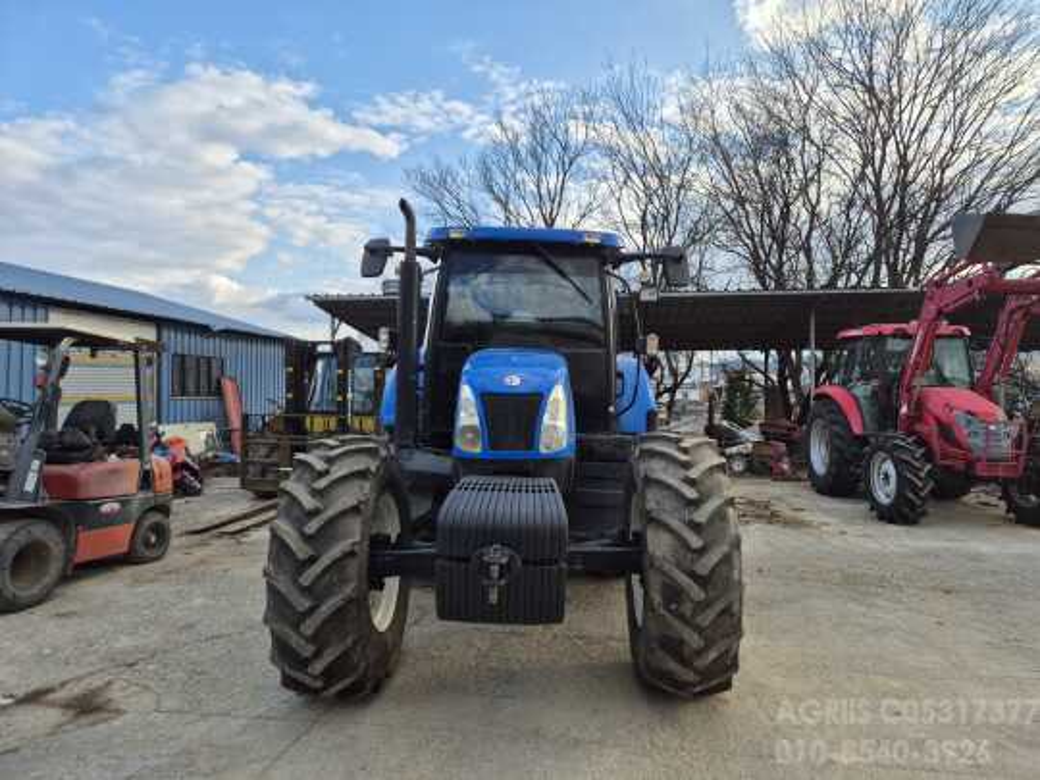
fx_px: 691
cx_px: 520
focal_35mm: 23
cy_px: 390
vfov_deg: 58.9
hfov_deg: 73.9
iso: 25
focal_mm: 5.4
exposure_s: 1/526
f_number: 1.8
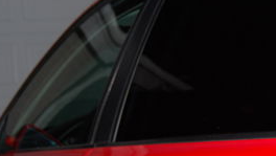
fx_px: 725
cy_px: 105
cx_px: 203
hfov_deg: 21.4
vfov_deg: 12.2
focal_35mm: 99
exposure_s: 1/60
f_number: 4
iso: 200
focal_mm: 26
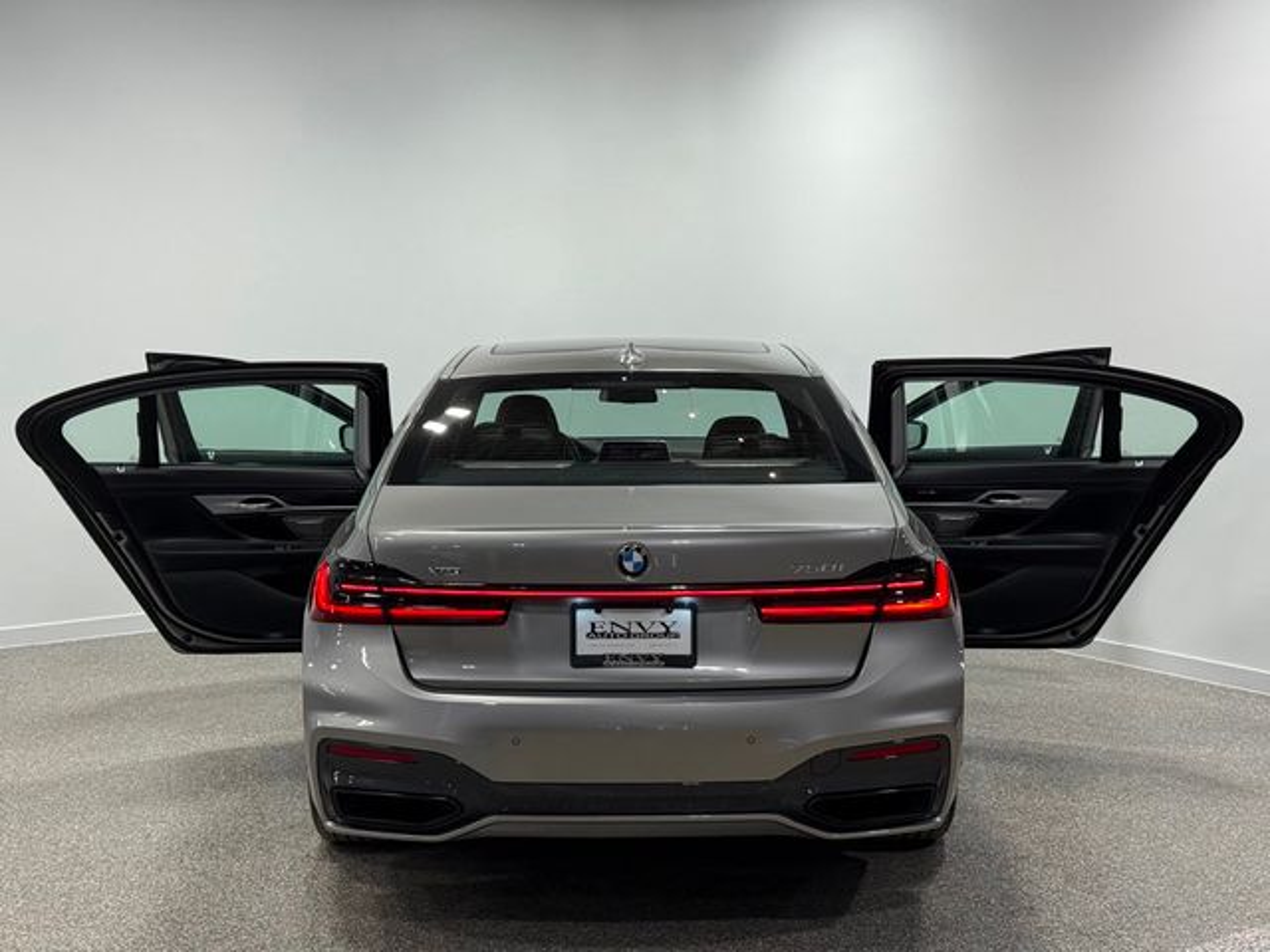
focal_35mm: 48
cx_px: 635
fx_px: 1761
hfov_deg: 39.7
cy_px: 476
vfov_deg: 30.3
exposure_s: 1/327
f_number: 1.78
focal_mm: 6.76
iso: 64
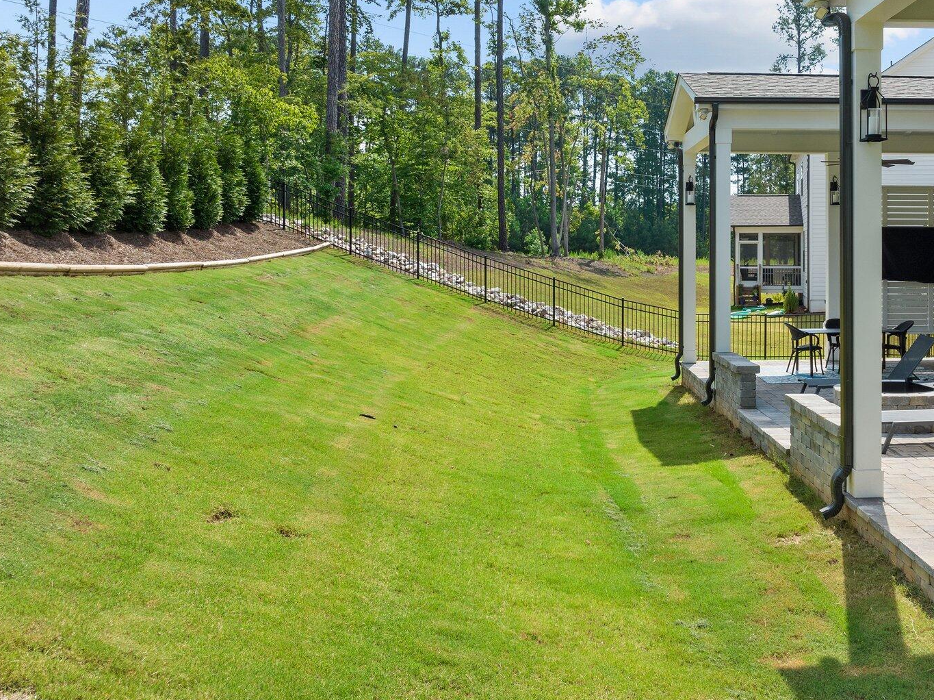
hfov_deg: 50.8
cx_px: 595
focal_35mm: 36
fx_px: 971
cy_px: 270
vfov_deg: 39.4
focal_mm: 12.29
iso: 100
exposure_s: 1/80
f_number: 5.6
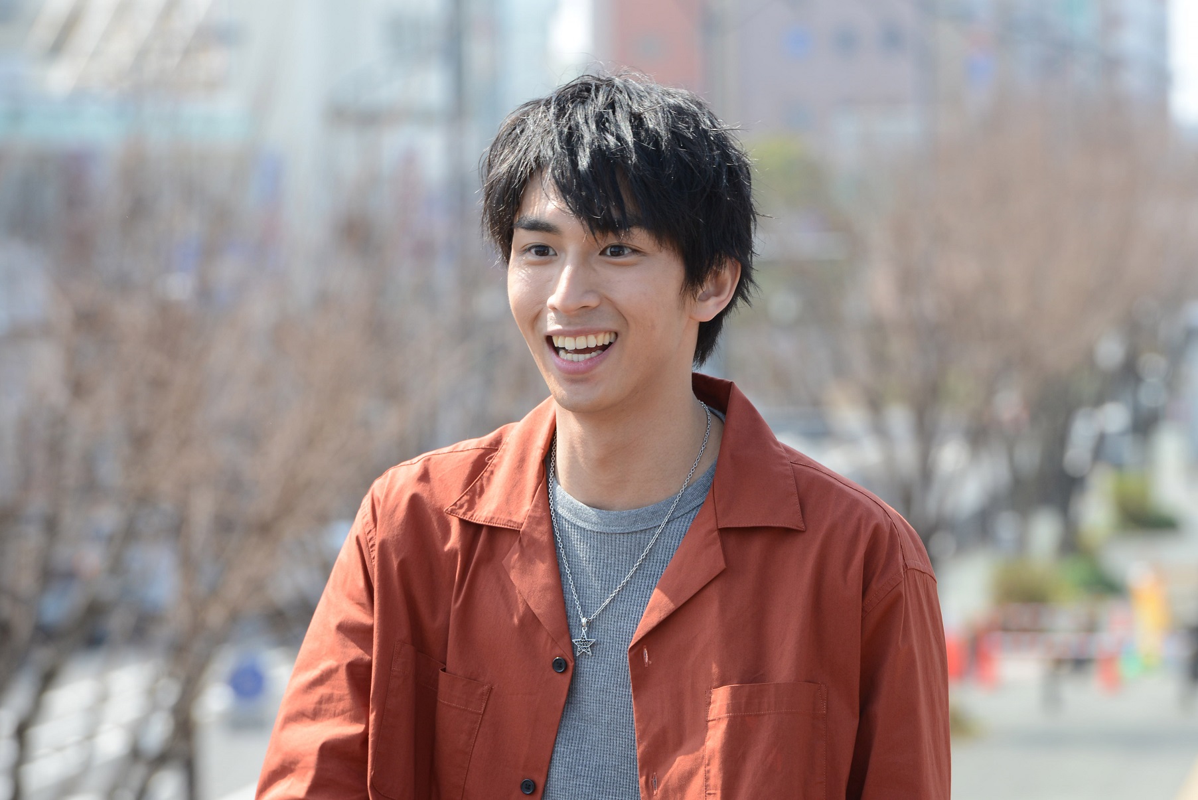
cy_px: 400
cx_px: 599
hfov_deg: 10.3
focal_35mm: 200
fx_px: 6658
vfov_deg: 6.9
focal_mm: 200
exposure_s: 1/250
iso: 320
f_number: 10
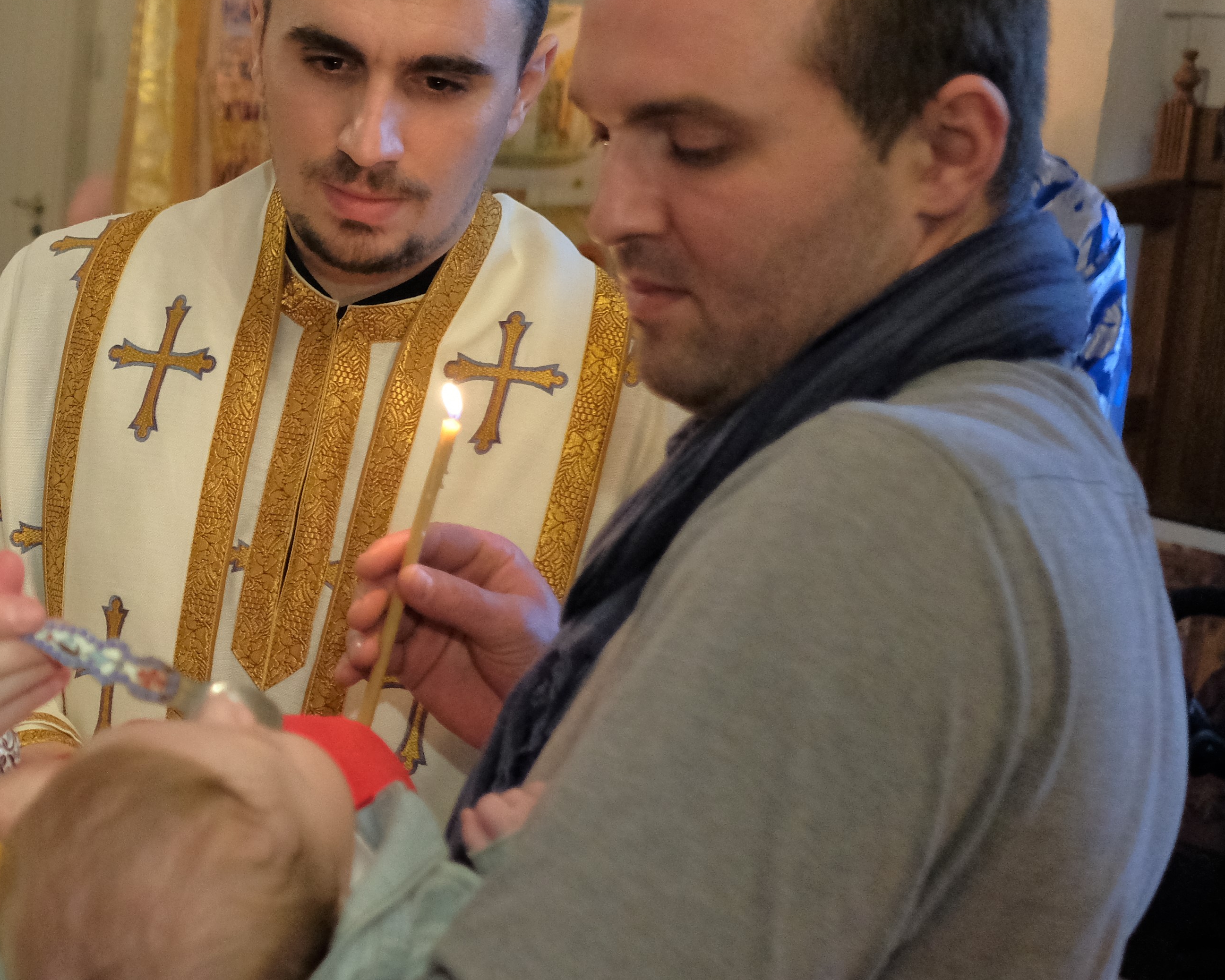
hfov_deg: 23.5
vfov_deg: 20.2
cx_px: -135
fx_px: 2756
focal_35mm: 76
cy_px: 447
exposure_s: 1/100
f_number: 2
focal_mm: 23
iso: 3200
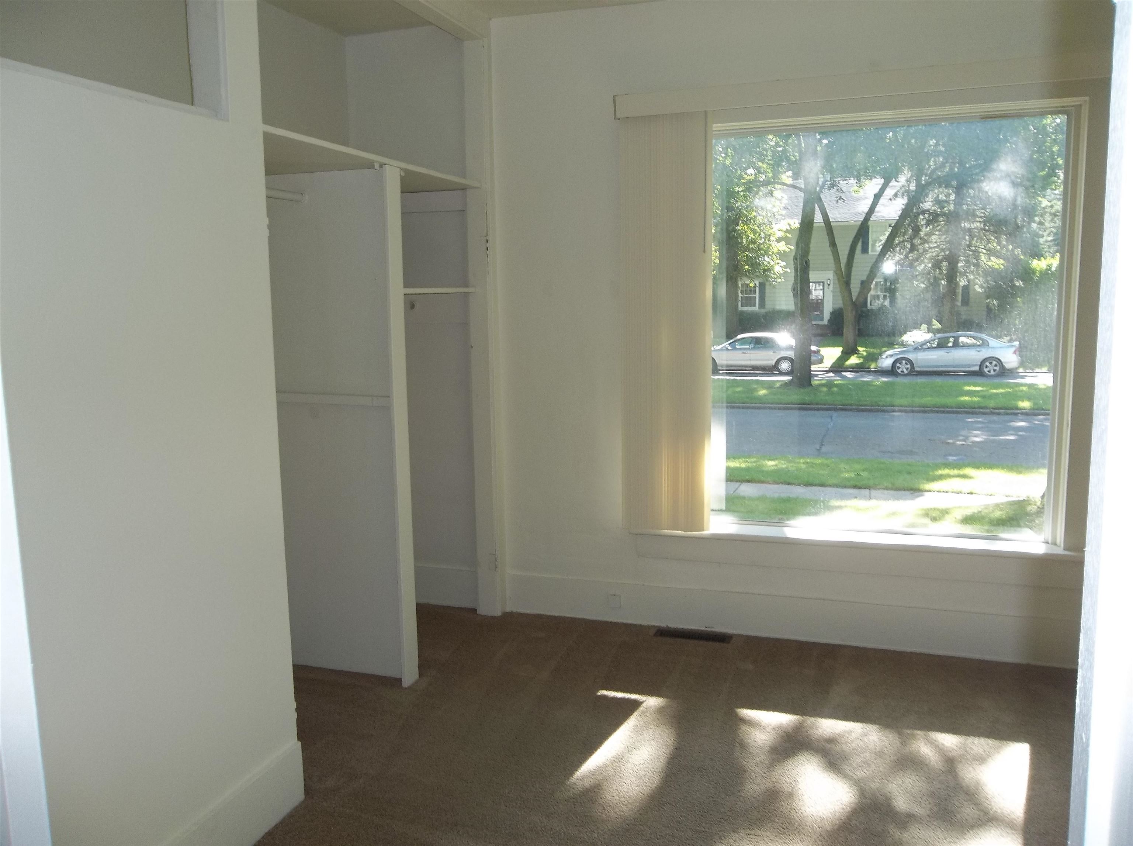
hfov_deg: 65.4
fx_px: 882
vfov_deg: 51.2
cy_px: 423
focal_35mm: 27
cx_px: 566
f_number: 3.5
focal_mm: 4.9
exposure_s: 1/50
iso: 80
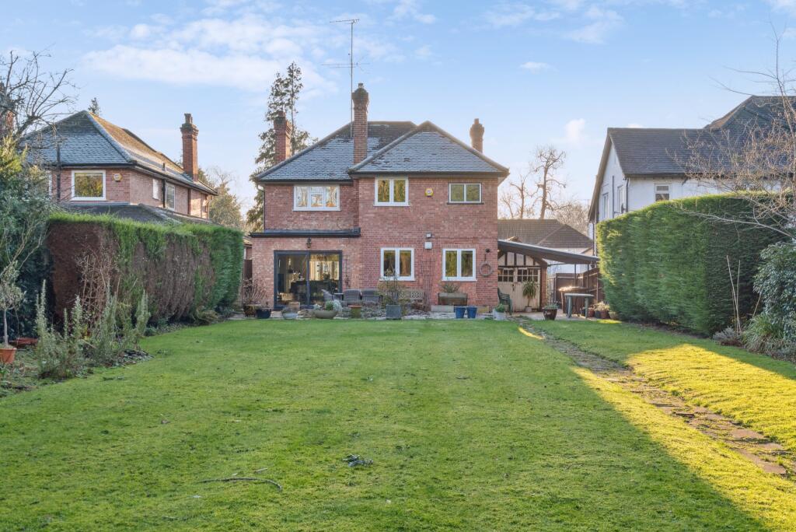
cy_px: 266
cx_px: 398
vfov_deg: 37.9
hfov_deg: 54.4
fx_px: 774
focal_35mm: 35
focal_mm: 35
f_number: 10
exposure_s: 1/80
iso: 640
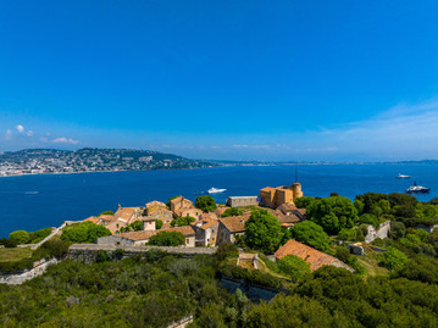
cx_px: 222
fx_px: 316
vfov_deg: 54.8
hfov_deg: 69.4
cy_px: 161
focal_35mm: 25
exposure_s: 1/1000
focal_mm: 12.3
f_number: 8
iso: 200
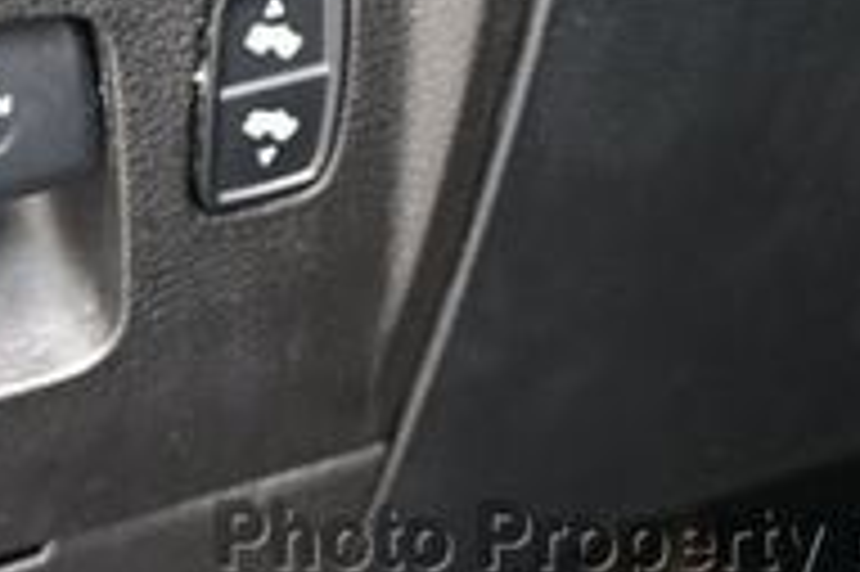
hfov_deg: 17.7
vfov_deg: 11.3
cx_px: 446
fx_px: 2761
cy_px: -338
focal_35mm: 116
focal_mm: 23
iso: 1000
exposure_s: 1/40
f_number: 4.2
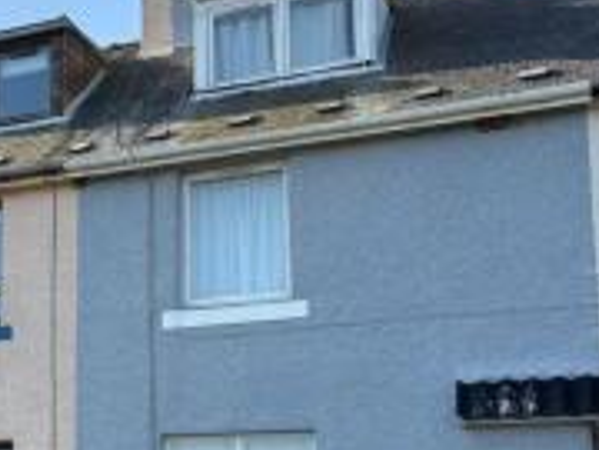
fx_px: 1056
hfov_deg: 30.2
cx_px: 48
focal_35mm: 61
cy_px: 375
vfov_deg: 23.6
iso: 64
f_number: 1.6
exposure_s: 1/2364
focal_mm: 5.96
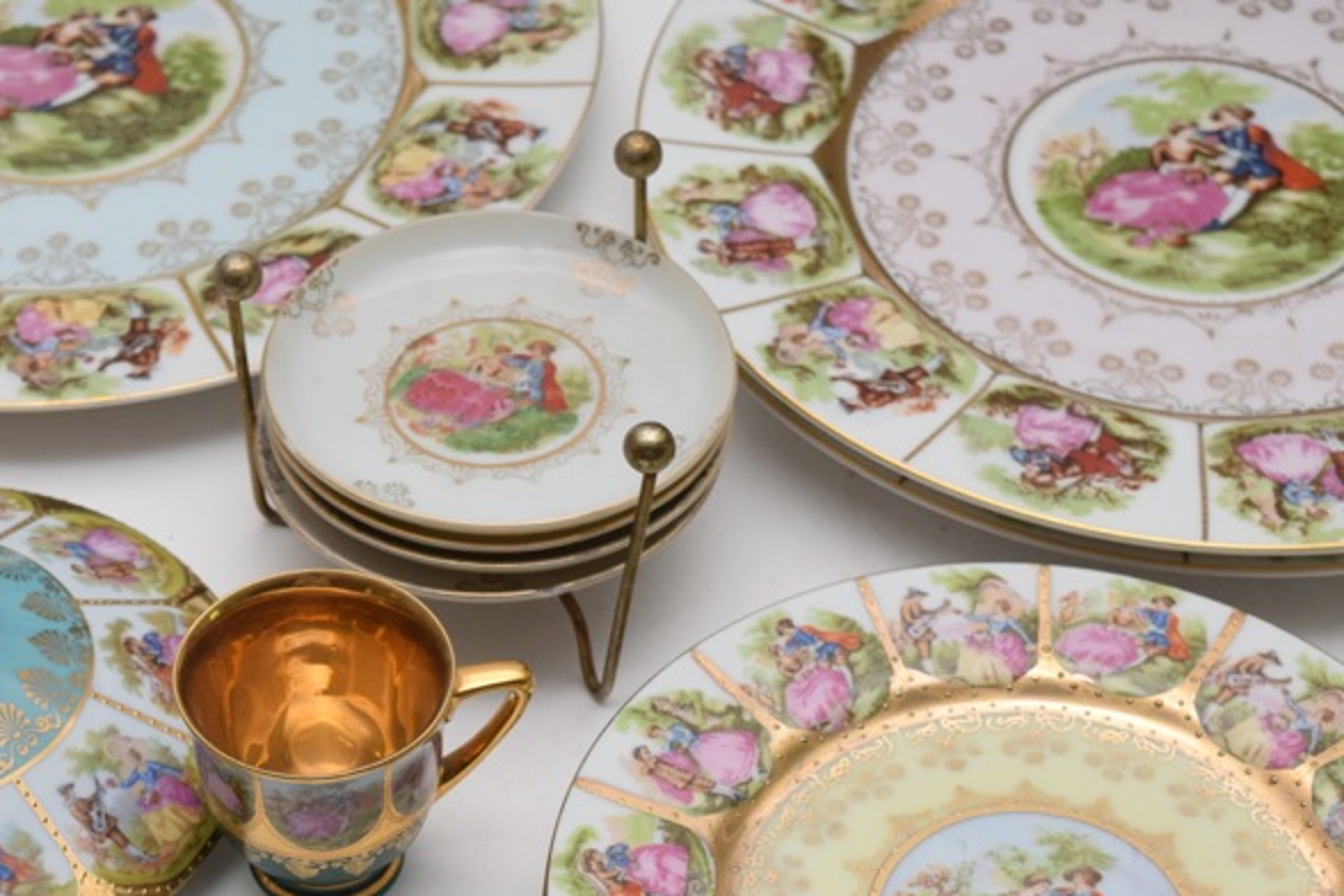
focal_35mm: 102
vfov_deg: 13.4
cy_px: 637
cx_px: 402
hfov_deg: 19.9
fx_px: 3808
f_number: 5.6
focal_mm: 40
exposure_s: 1/100
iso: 800
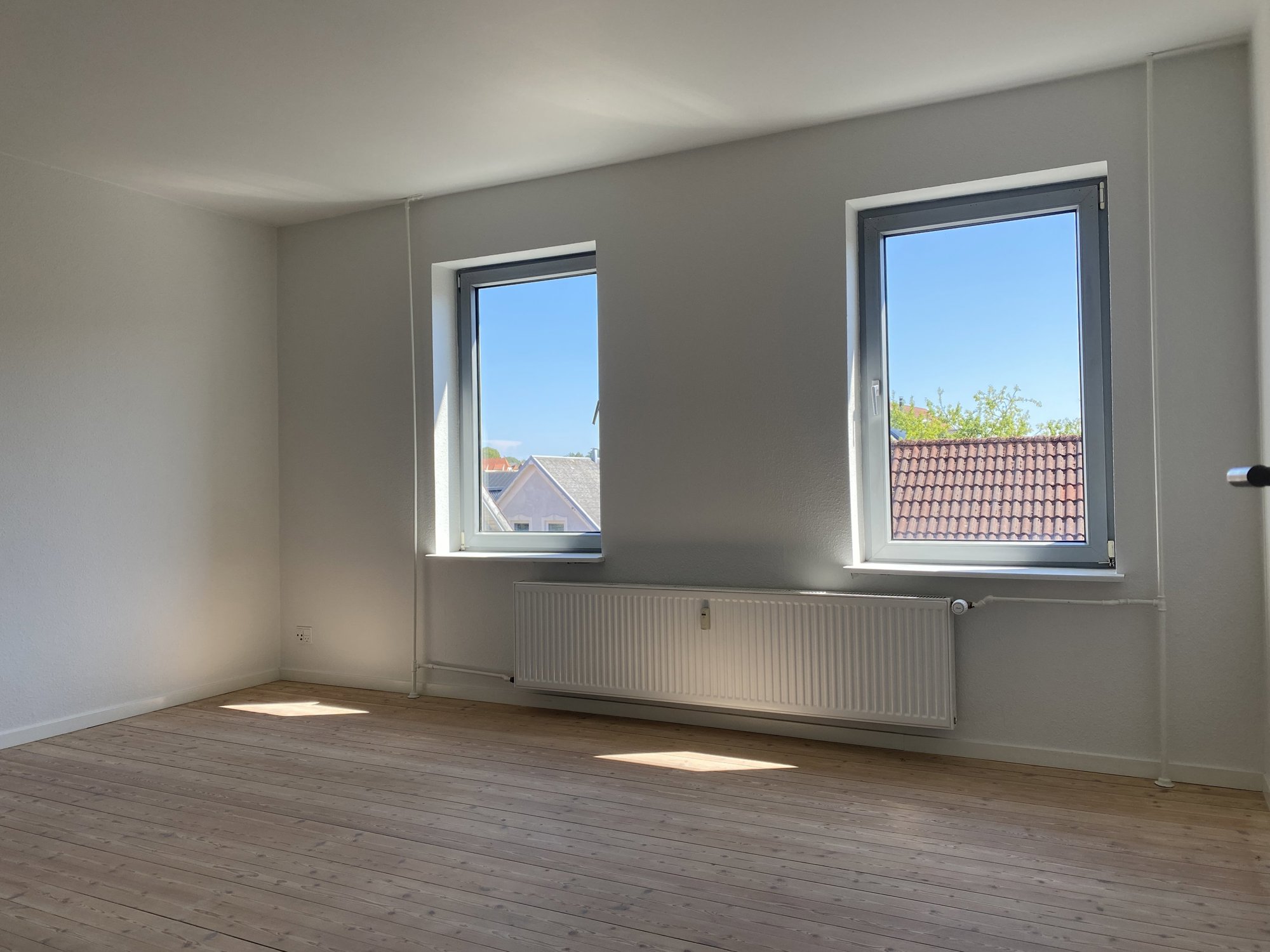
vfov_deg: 53.1
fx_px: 954
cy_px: 476
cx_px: 635
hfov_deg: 67.3
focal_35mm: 26
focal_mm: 4.25
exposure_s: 1/431
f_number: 1.8
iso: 32
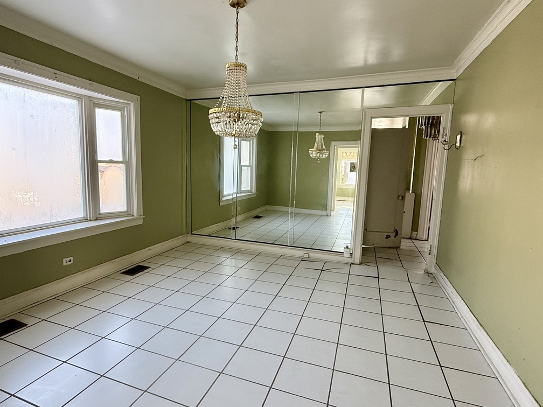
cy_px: 210
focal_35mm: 20
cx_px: 239
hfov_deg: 81.4
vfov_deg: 66.0
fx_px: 314
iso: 125
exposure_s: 1/99
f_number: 2.2
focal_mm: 2.22
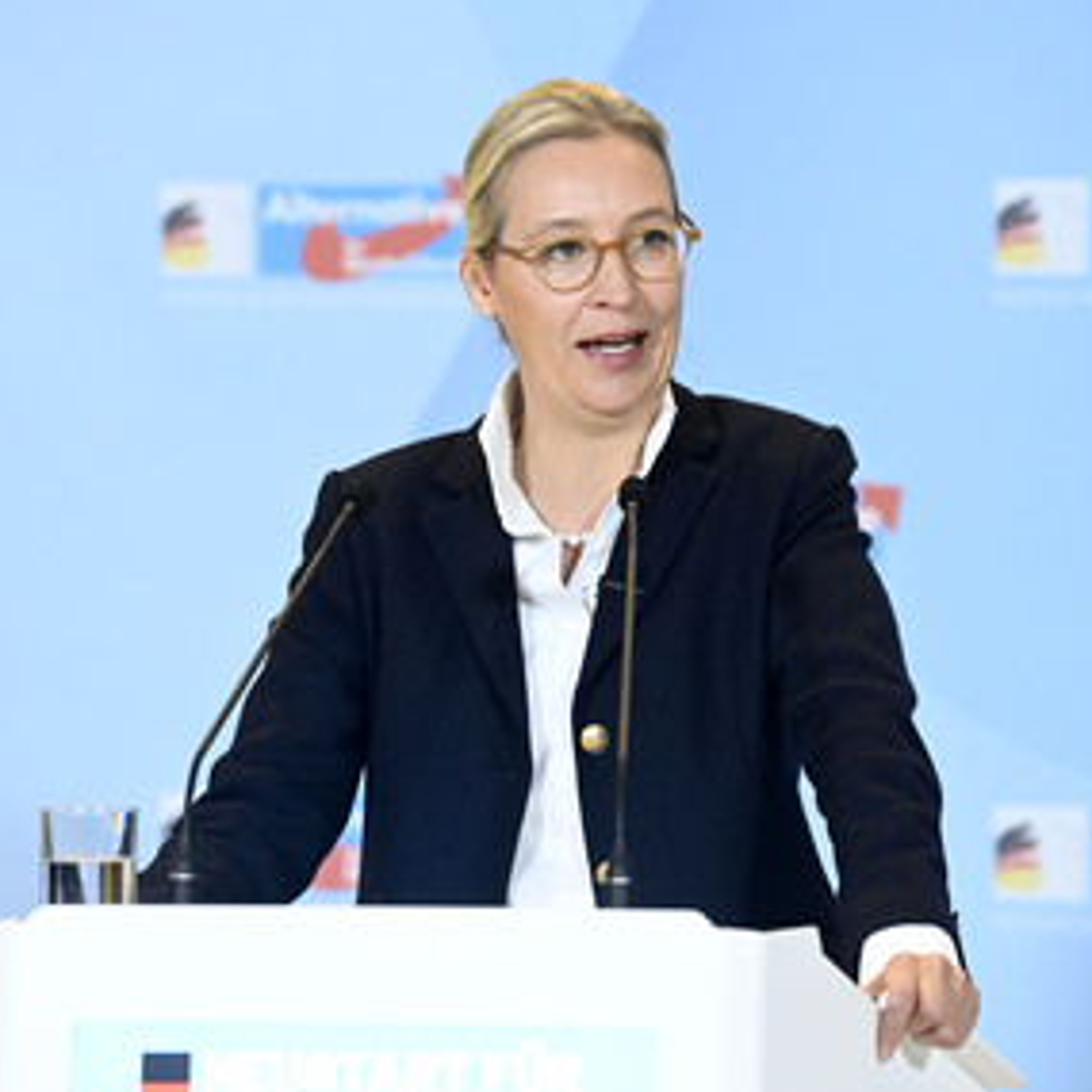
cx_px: 527
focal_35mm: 249
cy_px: 559
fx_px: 8887
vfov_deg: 7.0
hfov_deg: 7.0
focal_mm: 185
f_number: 4
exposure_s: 1/400
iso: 8000
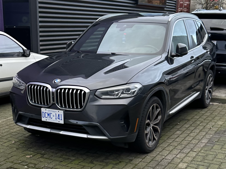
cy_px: 84
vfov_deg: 56.8
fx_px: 157
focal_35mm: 24
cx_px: 113
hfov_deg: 71.6
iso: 125
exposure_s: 1/121
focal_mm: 6.86
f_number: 1.78
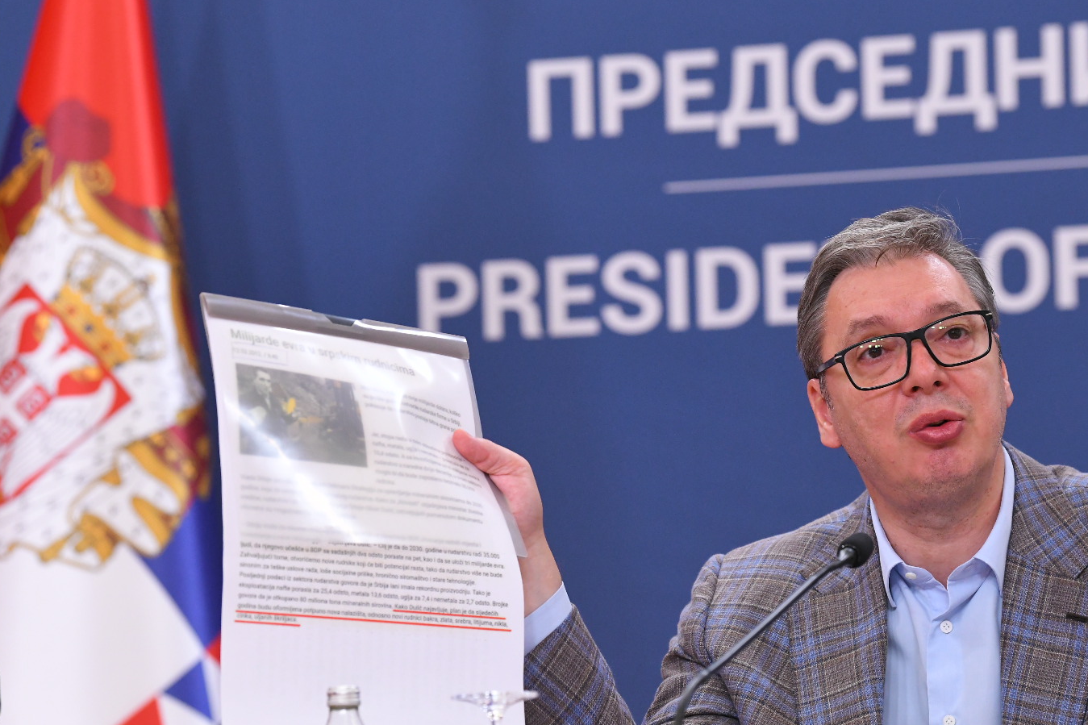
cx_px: 617
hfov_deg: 9.8
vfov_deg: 6.6
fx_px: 6315
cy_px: 414
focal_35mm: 209
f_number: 4
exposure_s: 1/400
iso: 3200
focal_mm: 145
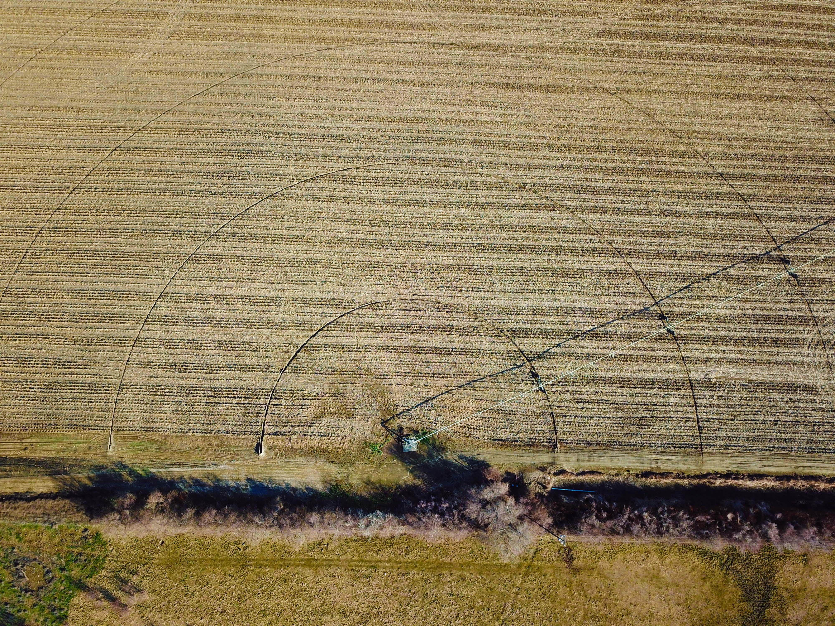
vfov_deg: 53.1
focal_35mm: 26
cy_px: 313
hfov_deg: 67.3
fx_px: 627
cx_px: 418
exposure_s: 1/633
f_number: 2.2
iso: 100
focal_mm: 4.73
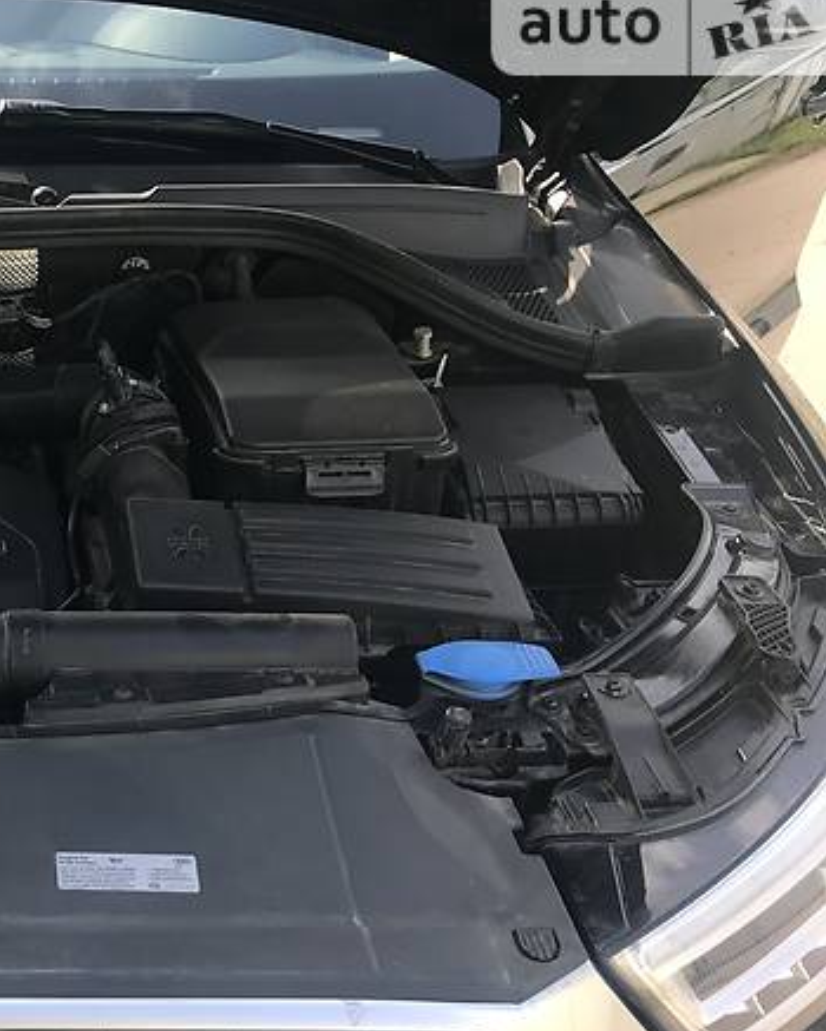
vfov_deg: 37.1
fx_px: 1527
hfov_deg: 27.7
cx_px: -78
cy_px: 654
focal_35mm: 50
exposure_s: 1/300
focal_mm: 4
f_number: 1.8
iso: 20
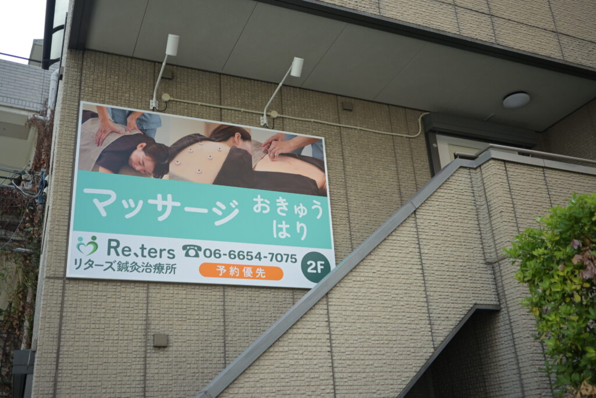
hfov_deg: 53.1
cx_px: 298
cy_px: 199
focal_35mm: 36
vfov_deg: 36.9
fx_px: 596
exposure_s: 1/4000
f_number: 1.7
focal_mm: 24
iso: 320
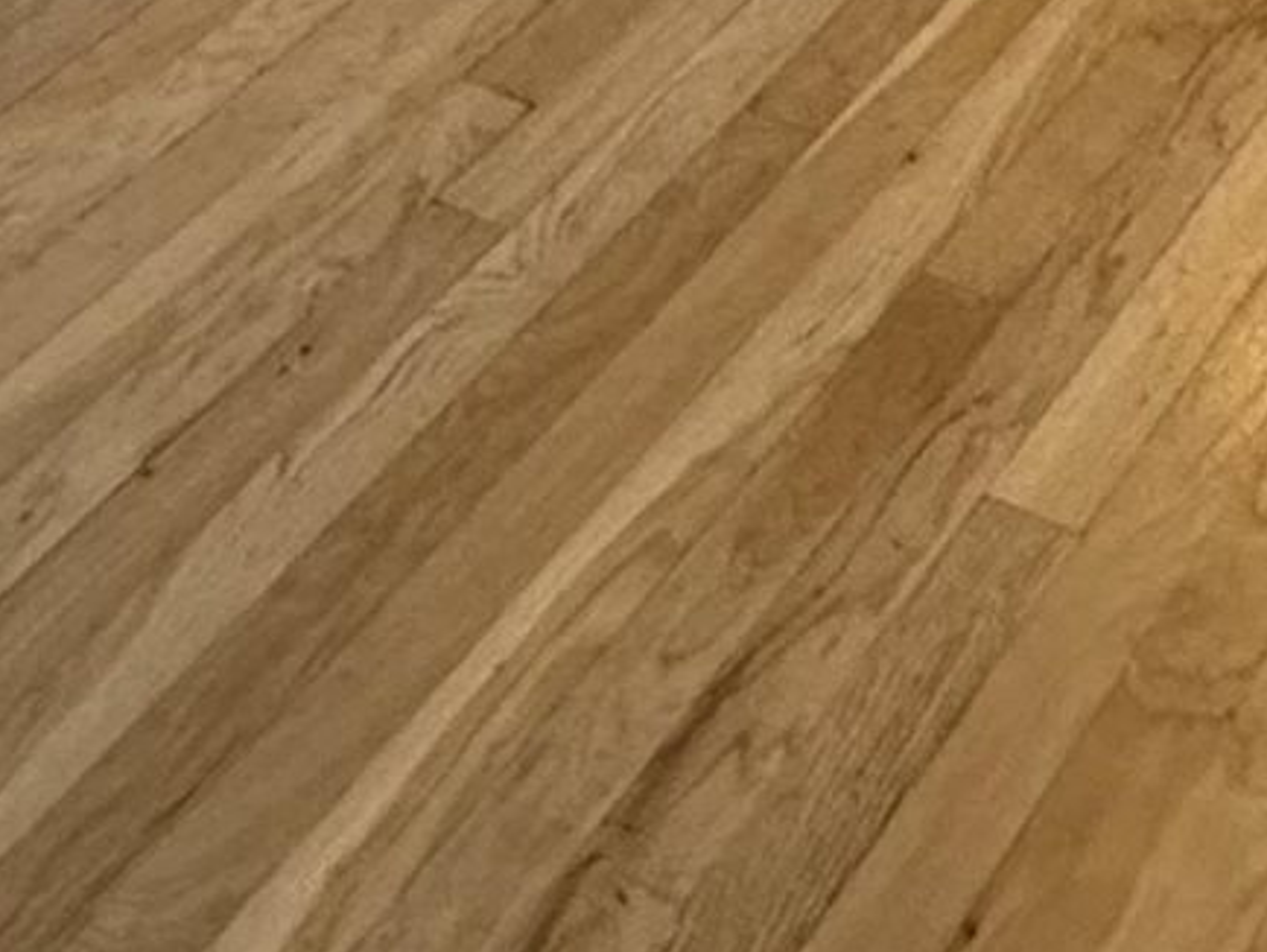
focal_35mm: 99
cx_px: -126
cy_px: -1396
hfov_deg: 19.0
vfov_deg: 11.9
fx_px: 3626
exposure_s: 1/120
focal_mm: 2.22
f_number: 2.2
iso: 200
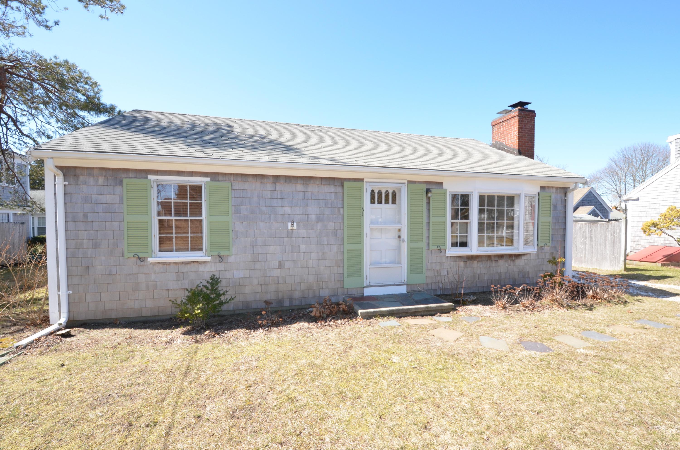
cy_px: 225
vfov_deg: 77.1
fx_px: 283
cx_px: 340
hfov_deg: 100.5
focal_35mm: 15
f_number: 11
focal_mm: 10
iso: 640
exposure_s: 1/200
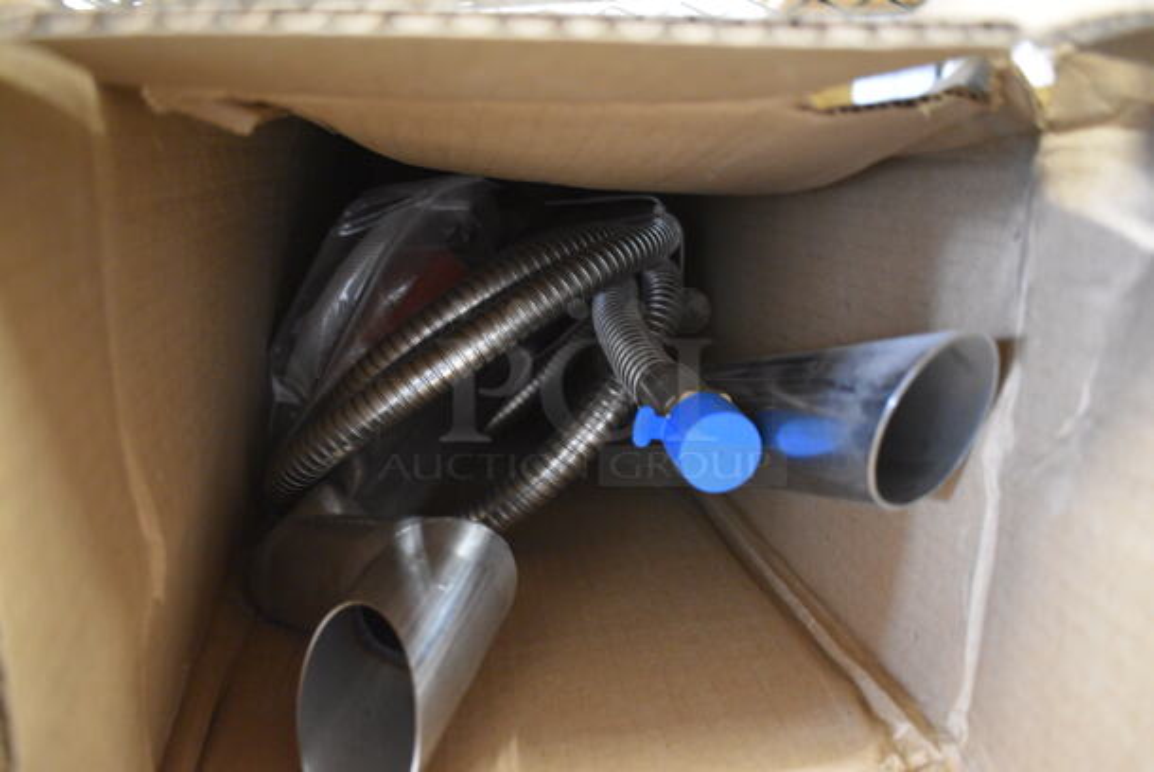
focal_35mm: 32
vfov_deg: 41.8
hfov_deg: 59.4
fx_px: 1011
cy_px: 386
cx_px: 577
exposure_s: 1/13
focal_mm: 21
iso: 3200
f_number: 3.8
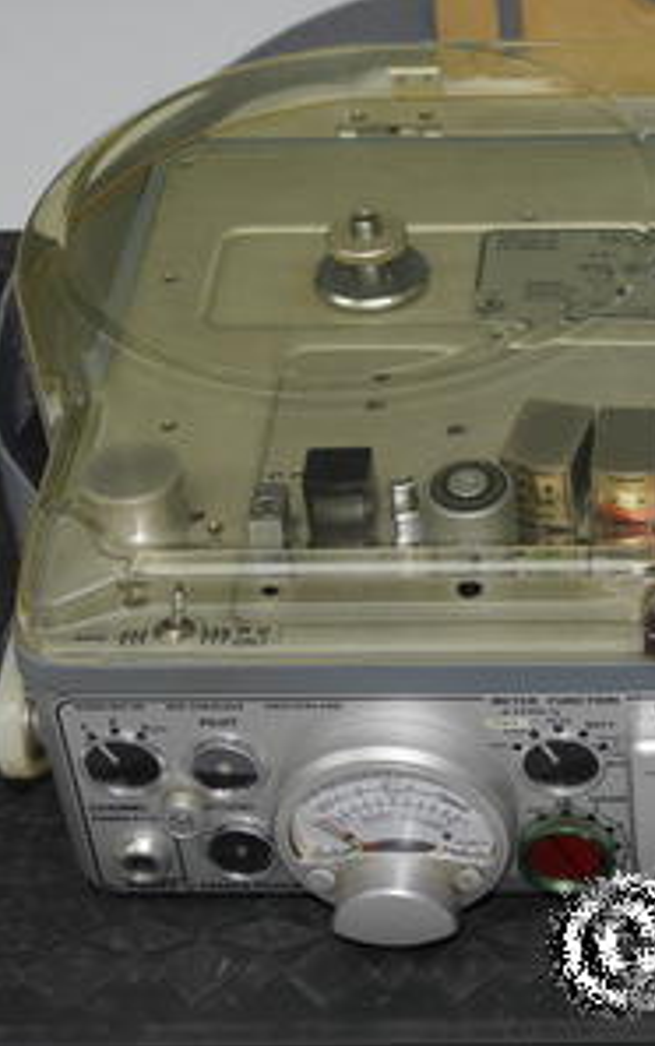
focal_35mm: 97
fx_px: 2766
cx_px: 701
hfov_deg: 13.3
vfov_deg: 21.4
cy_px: 525
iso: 400
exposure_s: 1/60
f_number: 7.1
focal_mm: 34
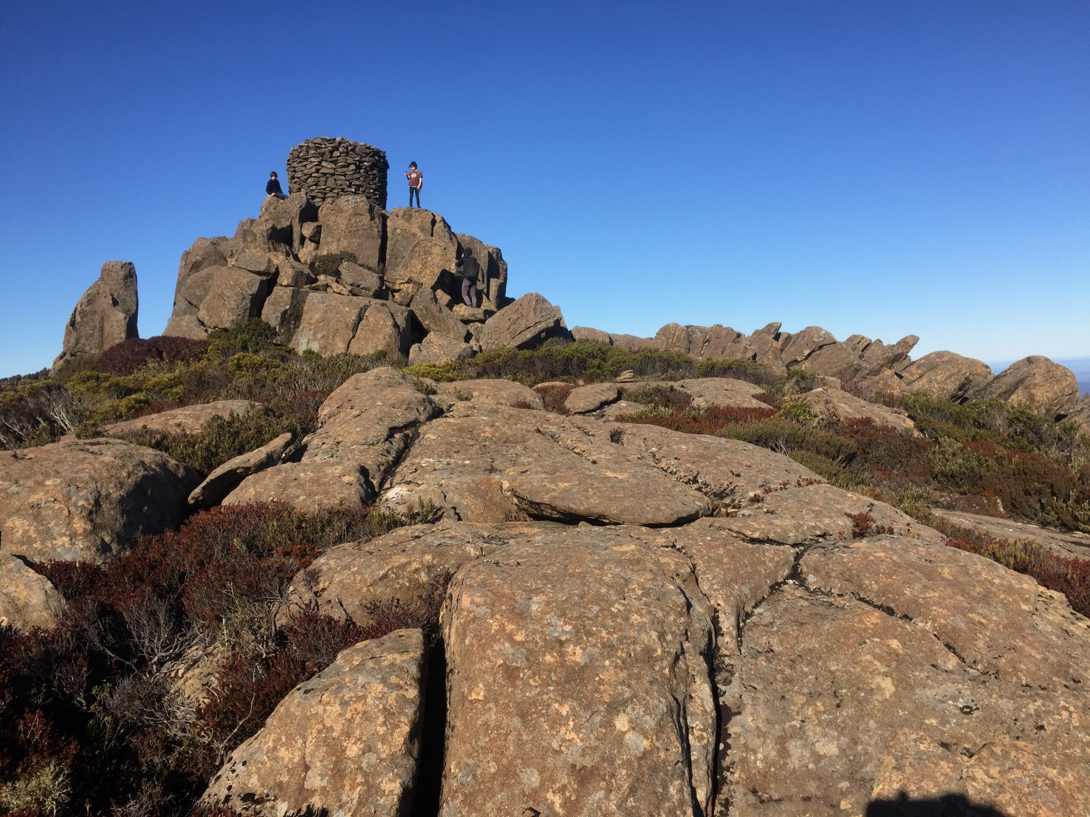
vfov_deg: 48.2
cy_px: 408
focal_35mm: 29
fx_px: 913
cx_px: 545
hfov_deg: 61.7
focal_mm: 4.15
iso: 32
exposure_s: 1/2198
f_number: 2.2
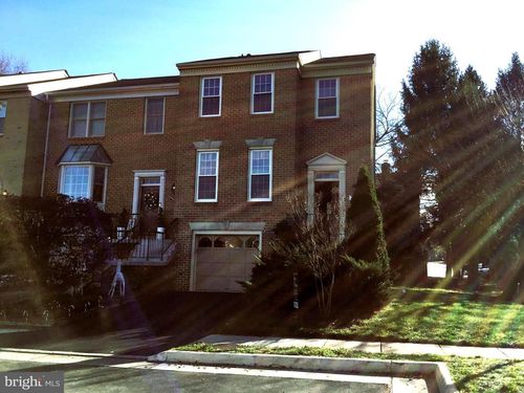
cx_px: 262
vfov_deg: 45.4
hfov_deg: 58.4
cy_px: 196
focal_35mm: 31
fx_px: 469
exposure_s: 1/747
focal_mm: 3.3
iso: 25
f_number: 2.4
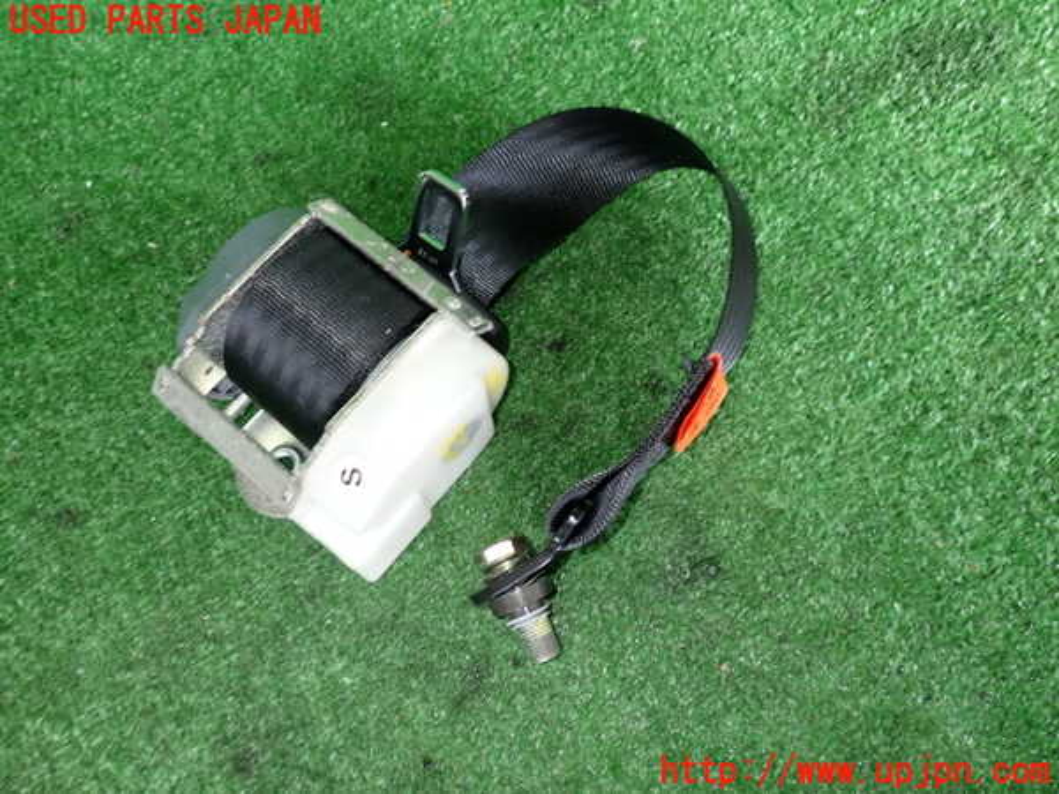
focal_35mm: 30
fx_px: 918
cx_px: 530
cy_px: 397
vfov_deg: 46.8
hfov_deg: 60.0
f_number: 2.3
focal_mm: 5.4
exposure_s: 1/40
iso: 200
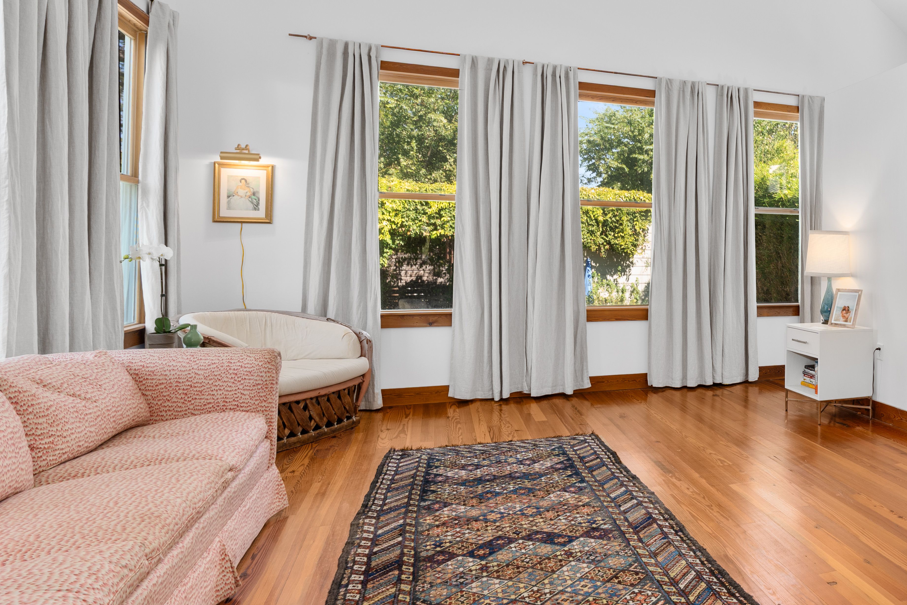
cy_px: 267
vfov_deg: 49.5
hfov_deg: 63.1
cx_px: 734
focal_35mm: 26
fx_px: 655
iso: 250
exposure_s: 1/3
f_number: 7.1
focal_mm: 16
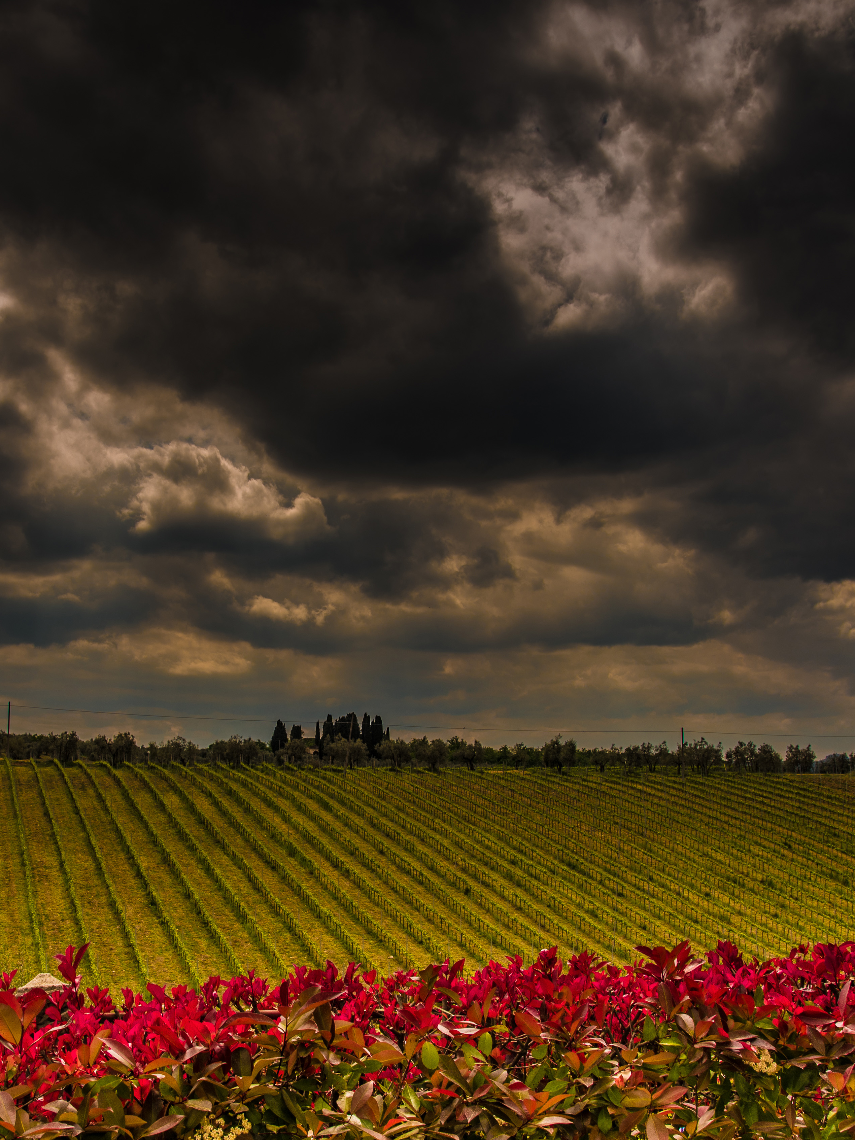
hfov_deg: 34.9
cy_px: 674
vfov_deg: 45.6
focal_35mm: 41
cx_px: 298
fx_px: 1350
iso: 100
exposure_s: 1/200
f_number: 11
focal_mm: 24
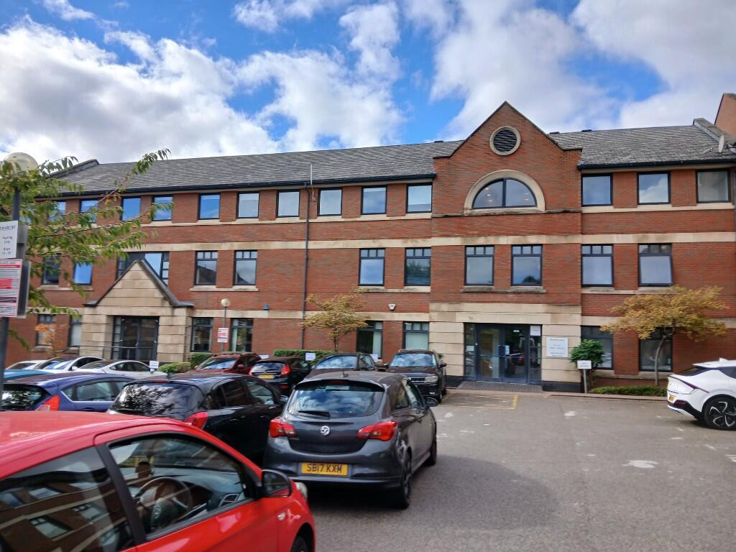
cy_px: 276
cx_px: 368
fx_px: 553
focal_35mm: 26
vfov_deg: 53.1
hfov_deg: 67.3
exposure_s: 1/349
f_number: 1.8
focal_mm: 3.98
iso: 20
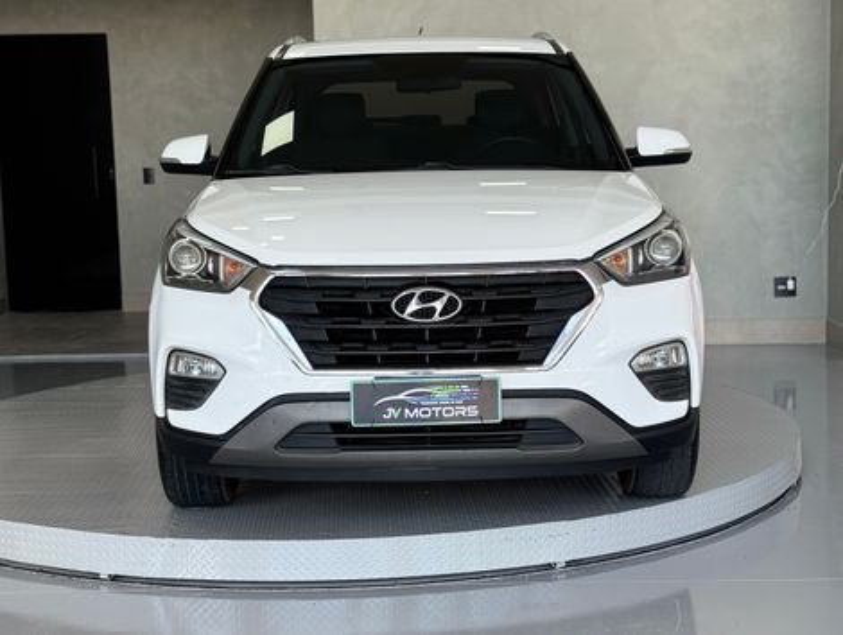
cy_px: 318
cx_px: 422
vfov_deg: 30.3
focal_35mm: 48
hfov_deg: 39.6
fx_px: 1171
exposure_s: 1/252
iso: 64
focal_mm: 6.76
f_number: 1.78
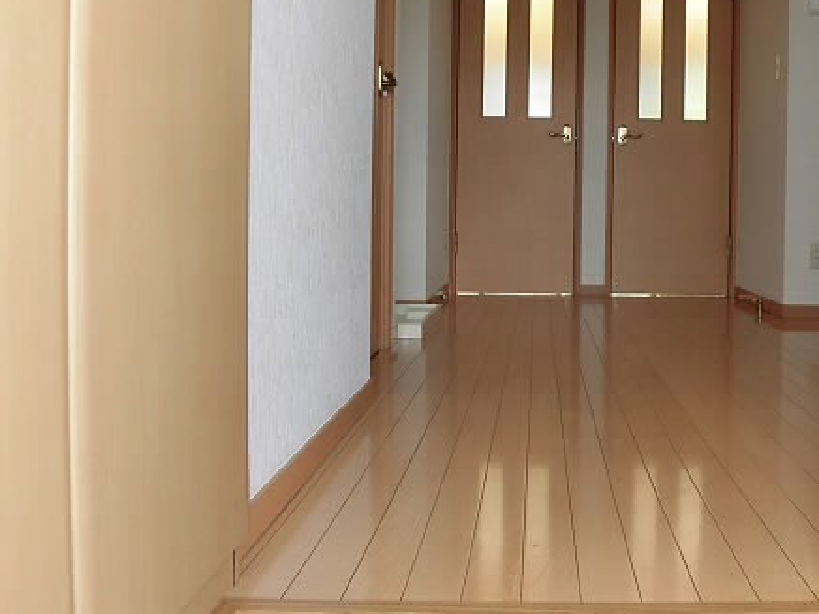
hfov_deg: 54.1
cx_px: 556
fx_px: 781
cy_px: 216
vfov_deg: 42.5
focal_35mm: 33
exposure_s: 1/60
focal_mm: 4.3
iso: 100
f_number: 3.1
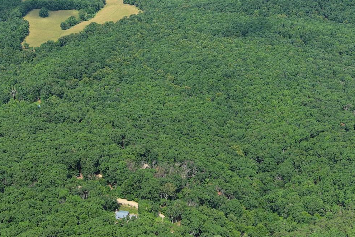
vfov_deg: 22.1
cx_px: 111
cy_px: 22
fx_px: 592
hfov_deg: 33.0
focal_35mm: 60
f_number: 2.8
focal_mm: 10.57
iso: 100
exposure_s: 1/538
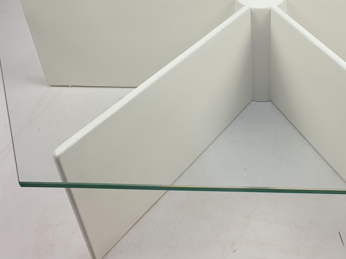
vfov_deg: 31.4
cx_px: 268
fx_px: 450
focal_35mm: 45
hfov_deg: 40.6
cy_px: 53
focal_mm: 4.3
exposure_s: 1/105
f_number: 2.4
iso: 50
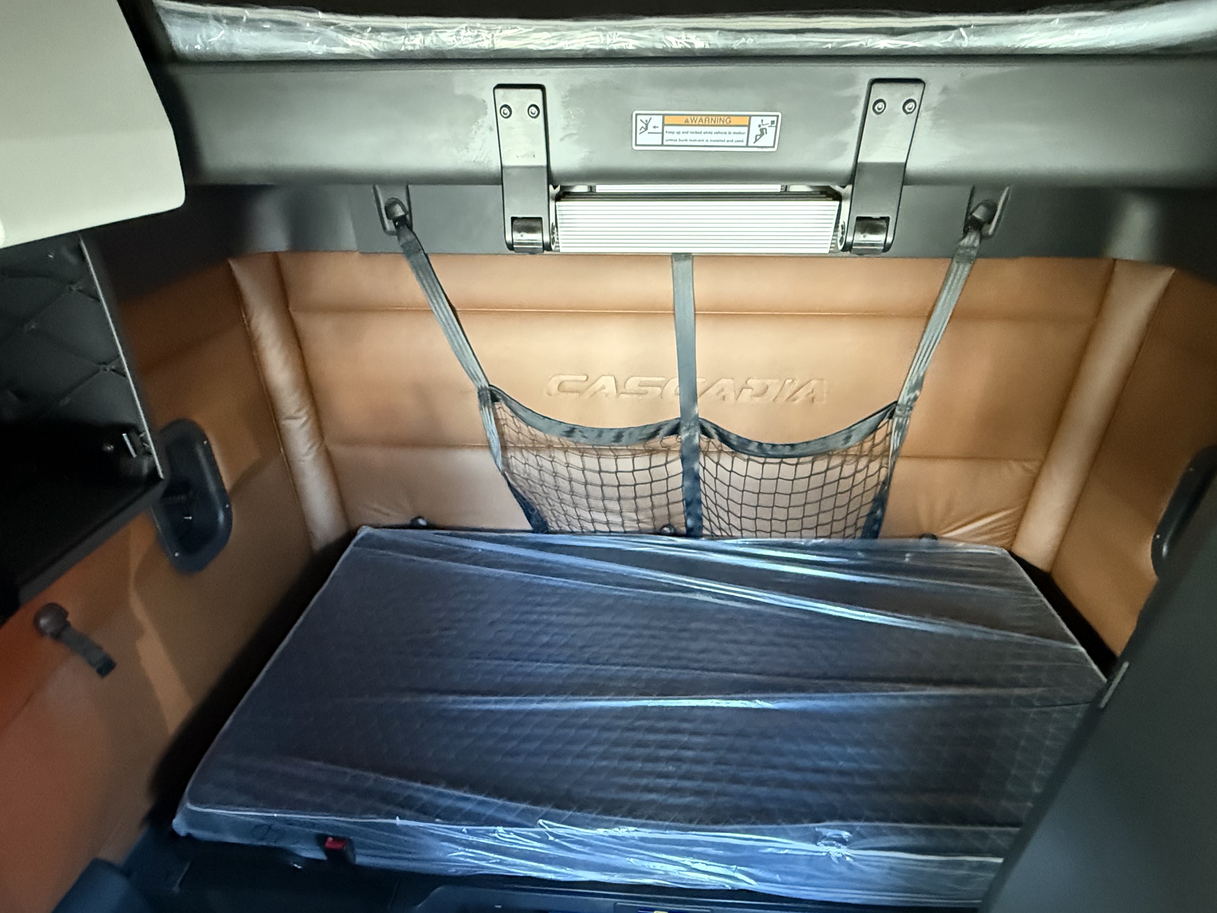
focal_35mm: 19
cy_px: 508
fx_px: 668
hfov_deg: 84.6
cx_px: 626
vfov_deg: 68.5
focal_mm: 2.22
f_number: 2.2
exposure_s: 1/43
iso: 1250
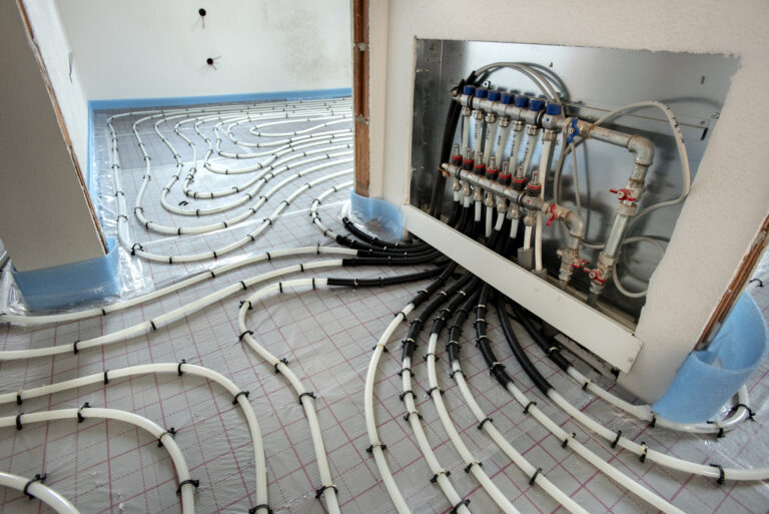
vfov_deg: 64.6
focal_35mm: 19
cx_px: 384
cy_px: 257
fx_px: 406
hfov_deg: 86.9
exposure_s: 1/30
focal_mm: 19
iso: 800
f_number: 7.1
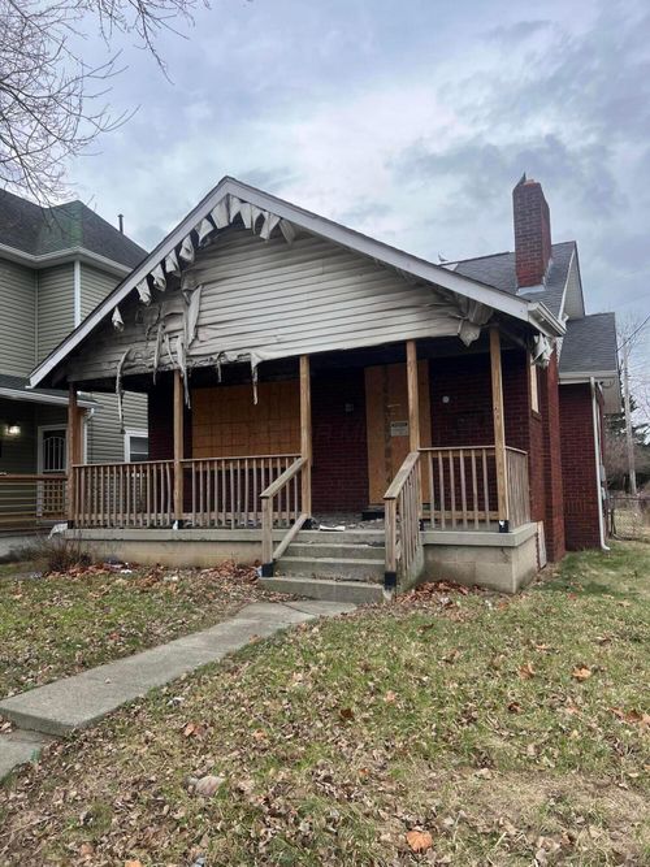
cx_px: 325
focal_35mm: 26
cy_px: 434
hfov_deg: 53.0
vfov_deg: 67.3
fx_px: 651
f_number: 1.5
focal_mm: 5.7
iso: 50
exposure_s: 1/1597
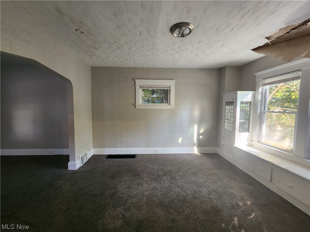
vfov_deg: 89.9
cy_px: 116
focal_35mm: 13
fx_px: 116
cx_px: 155
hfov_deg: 106.2
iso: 400
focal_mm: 2.2
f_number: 2.2
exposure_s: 1/60
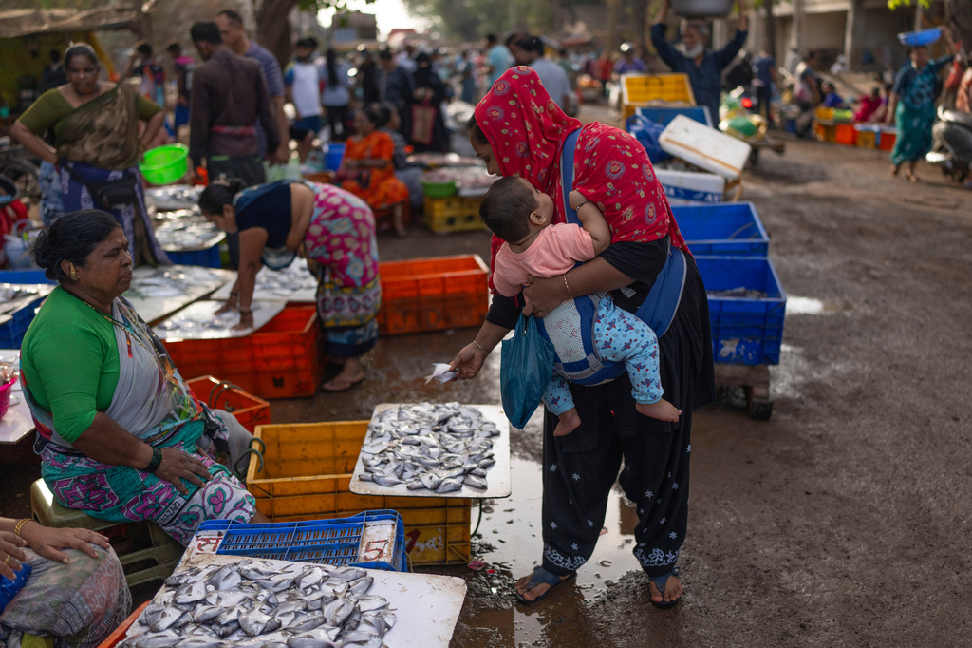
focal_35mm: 35
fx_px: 945
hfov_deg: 54.4
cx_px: 486
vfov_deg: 37.8
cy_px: 324
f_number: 1.4
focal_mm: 35
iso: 320
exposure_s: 1/6400
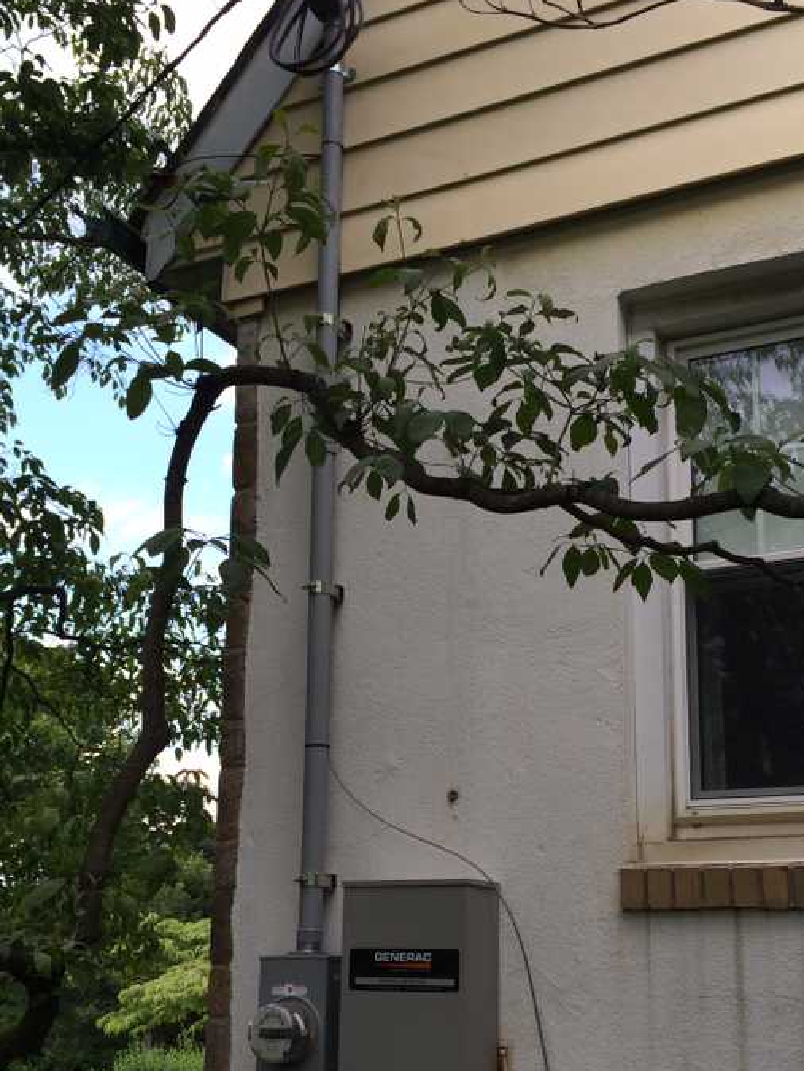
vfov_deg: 43.5
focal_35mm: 43
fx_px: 1331
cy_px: 675
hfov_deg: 33.6
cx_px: 443
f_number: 2.2
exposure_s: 1/595
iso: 32
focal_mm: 4.15
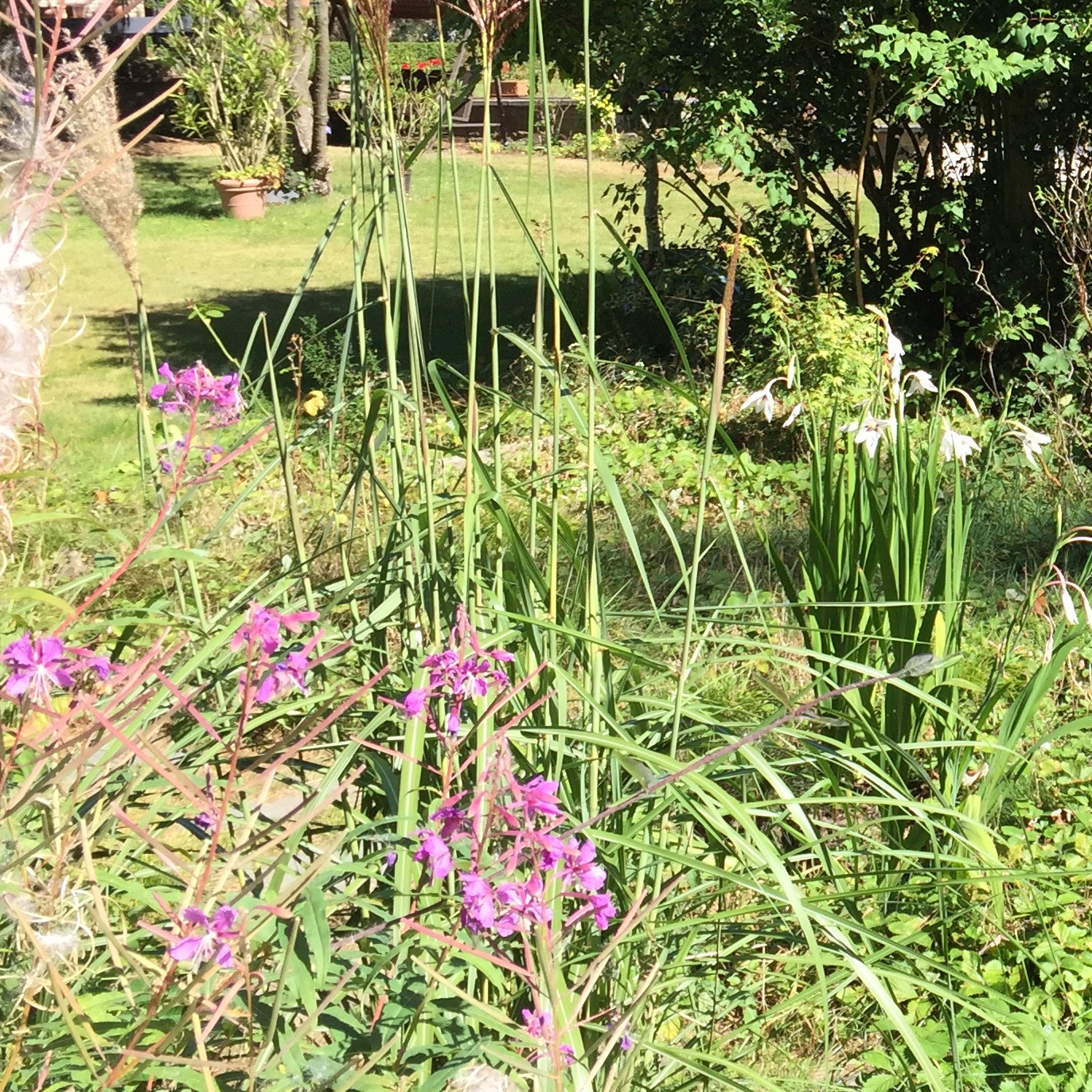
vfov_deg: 28.0
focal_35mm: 61
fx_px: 2177
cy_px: 394
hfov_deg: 26.0
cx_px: 1203
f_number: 2.2
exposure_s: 1/775
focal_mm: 4.15
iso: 32
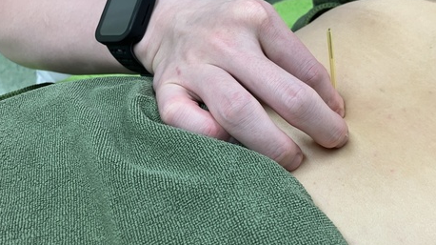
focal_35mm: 36
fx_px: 416
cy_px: 83
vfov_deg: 32.5
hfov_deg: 55.1
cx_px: 252
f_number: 1.8
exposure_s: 1/60
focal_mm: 3.99
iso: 64
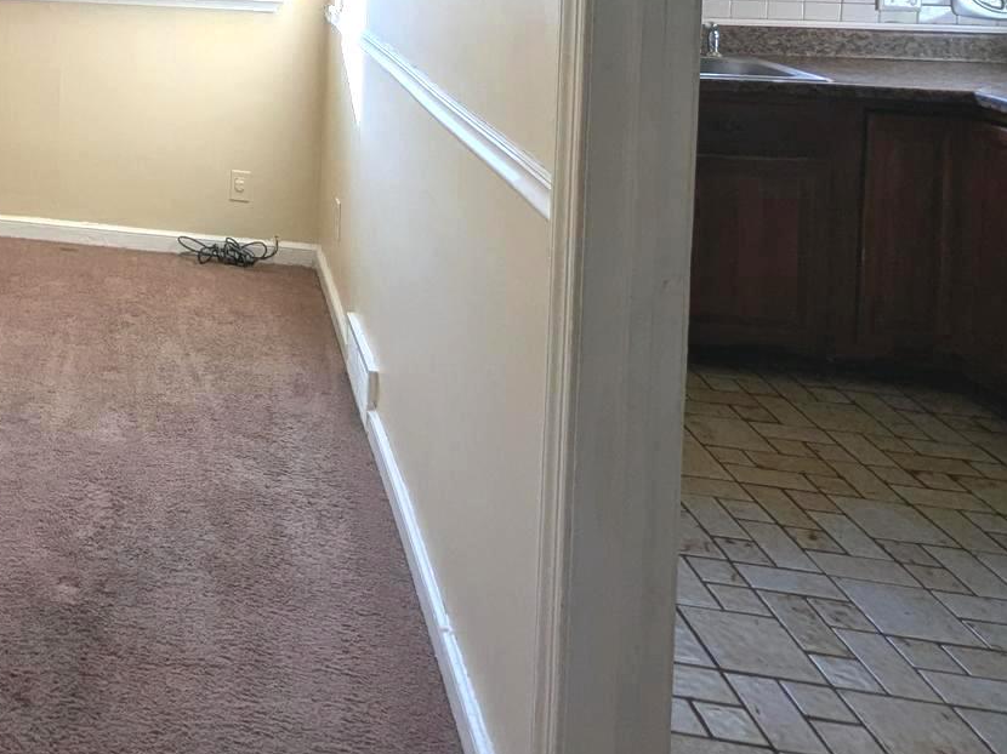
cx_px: -23
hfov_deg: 46.5
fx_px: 931
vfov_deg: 36.6
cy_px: -92
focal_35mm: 32
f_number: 2.2
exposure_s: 1/191
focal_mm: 1.95
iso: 50
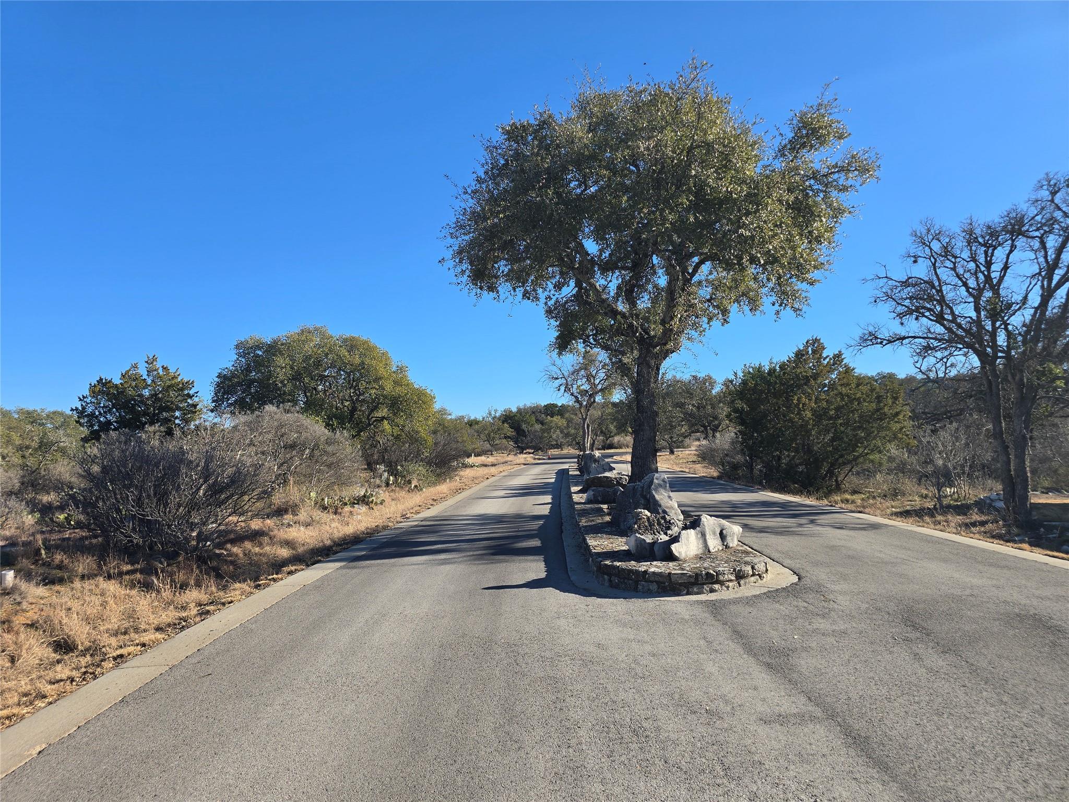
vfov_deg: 58.9
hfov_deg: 73.9
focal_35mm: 23
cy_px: 401
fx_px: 710
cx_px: 534
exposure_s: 1/612
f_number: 1.7
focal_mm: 6.3
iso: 12
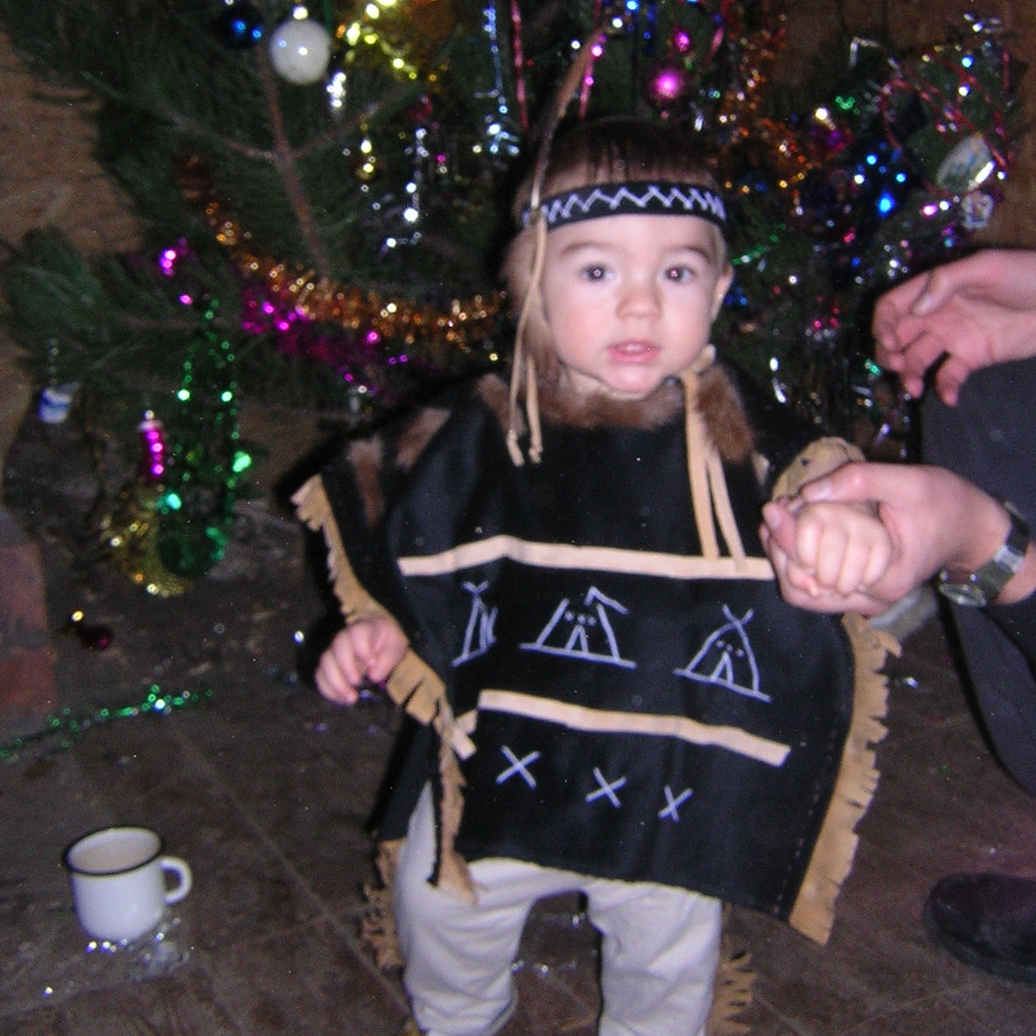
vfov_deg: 39.1
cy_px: 466
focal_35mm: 43
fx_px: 1456
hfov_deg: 39.2
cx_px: 518
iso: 287
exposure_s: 1/60.1
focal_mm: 4.7
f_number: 5.2
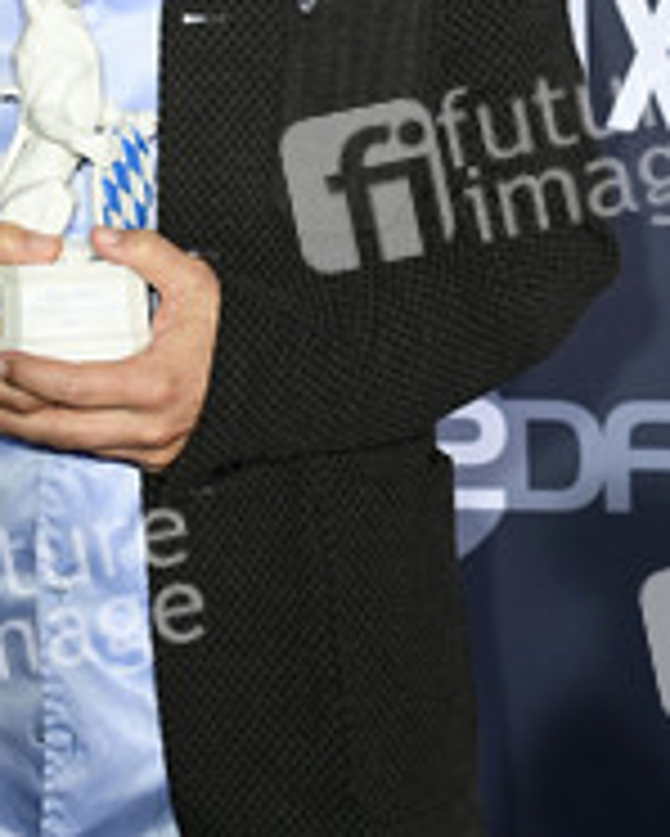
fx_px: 3096
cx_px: 103
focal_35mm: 125
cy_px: -58
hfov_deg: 12.3
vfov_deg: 15.0
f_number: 5.6
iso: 1250
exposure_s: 1/250
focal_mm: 62
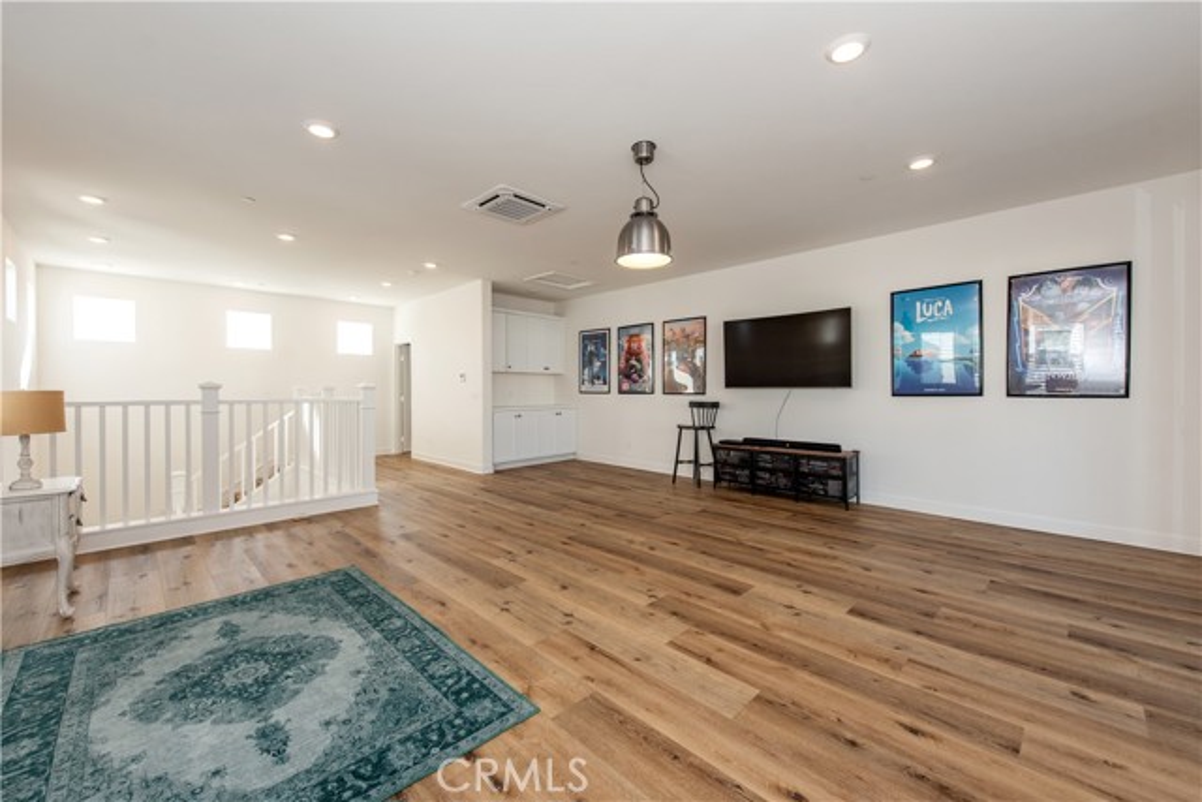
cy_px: 401
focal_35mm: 14
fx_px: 468
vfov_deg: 81.2
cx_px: 601
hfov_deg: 104.2
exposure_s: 1/125
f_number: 5.6
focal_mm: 14
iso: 320
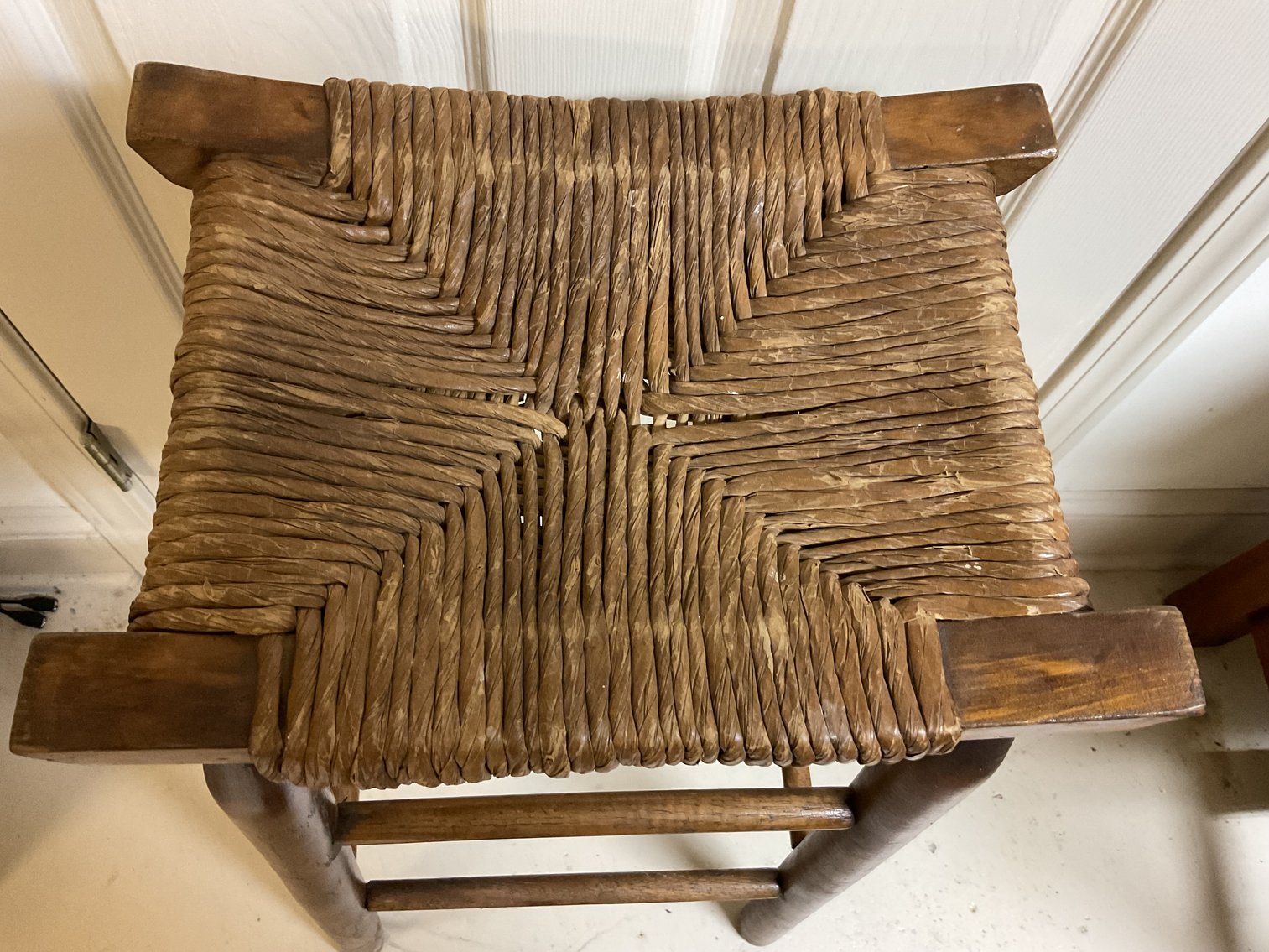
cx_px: 634
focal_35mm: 29
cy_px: 476
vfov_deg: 48.2
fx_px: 1063
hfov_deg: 61.7
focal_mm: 3
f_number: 1.8
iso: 320
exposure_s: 1/40
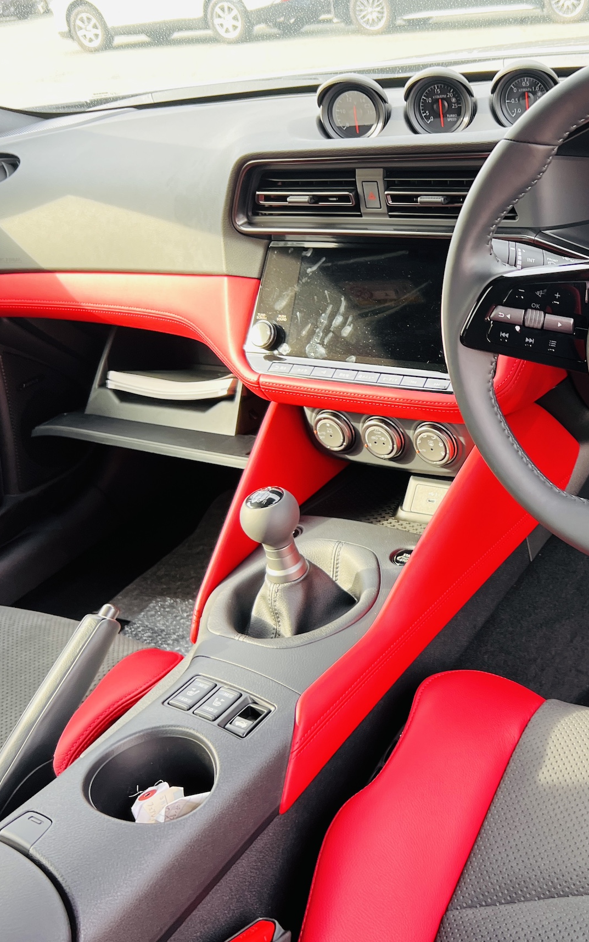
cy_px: 471
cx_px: 523
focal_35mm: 37
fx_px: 950
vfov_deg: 52.7
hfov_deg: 32.8
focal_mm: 5.7
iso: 100
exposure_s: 1/121
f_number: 1.5
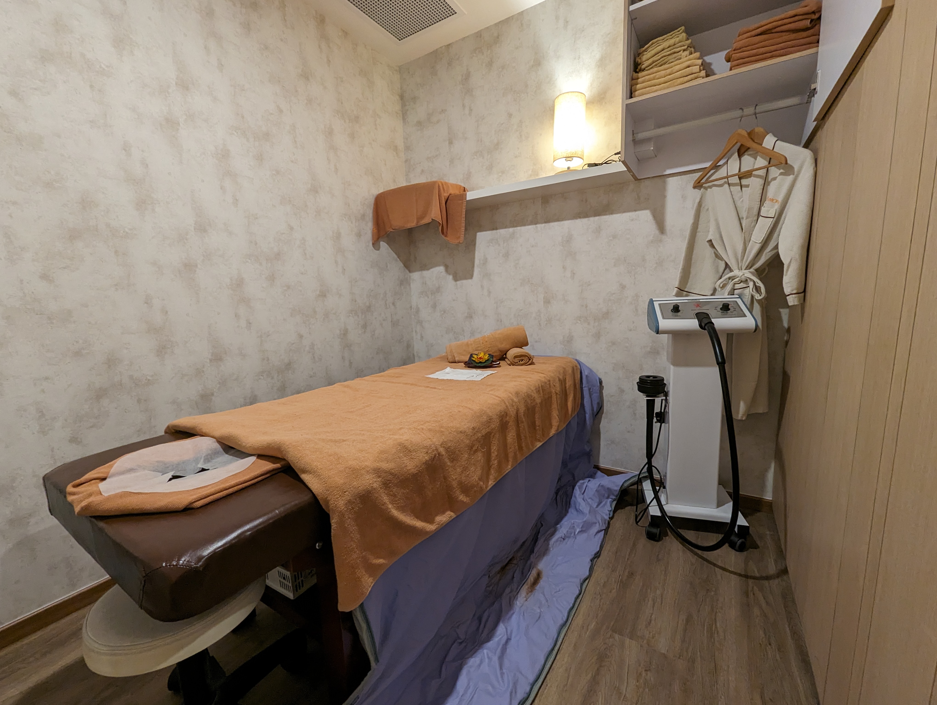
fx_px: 352
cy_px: 352
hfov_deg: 106.1
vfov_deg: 90.1
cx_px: 468
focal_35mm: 13
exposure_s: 1/23.8
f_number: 2.2
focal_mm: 1.95
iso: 167
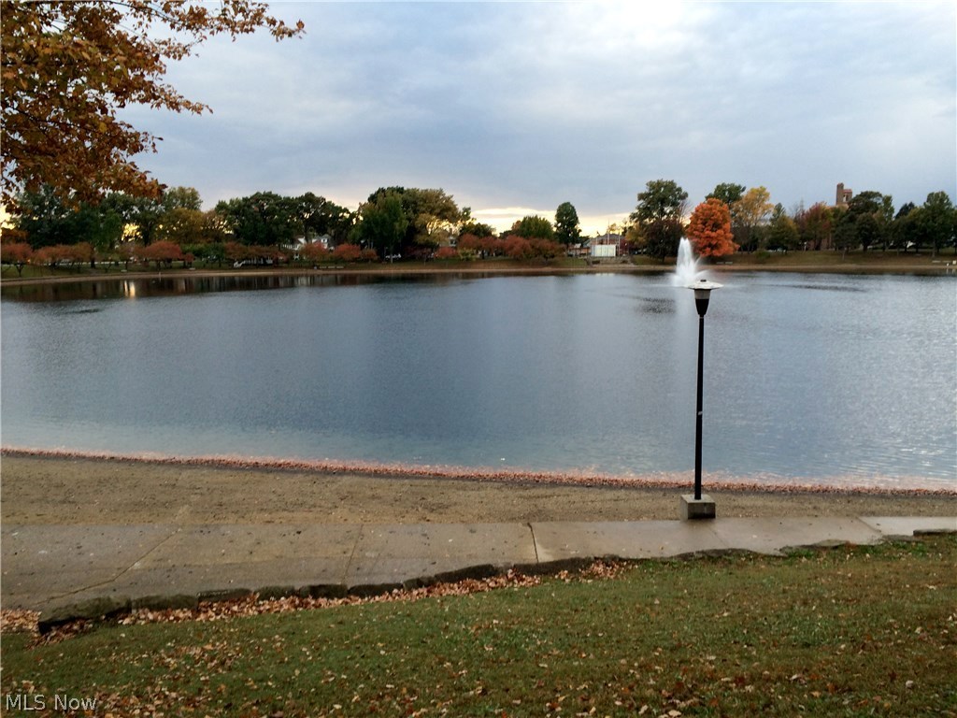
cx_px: 478
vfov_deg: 48.2
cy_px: 359
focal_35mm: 29
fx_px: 802
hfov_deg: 61.7
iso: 32
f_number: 2.2
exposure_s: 1/144
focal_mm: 4.15
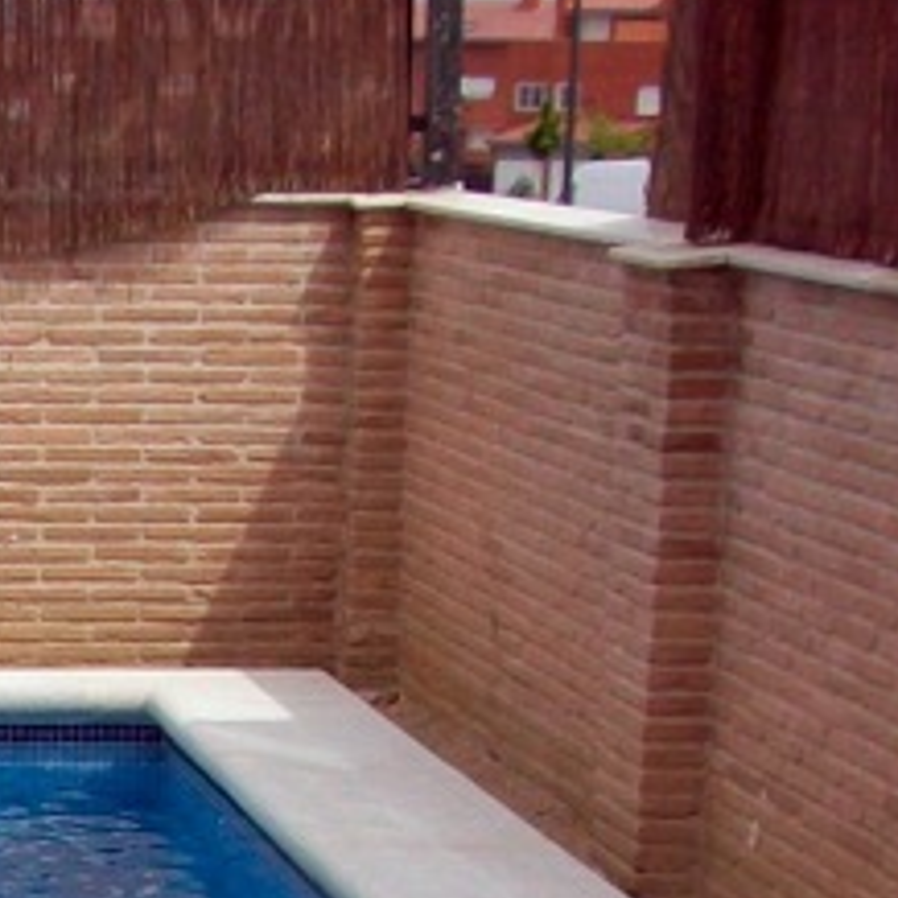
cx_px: -548
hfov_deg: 10.7
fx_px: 4579
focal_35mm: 156
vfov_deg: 10.7
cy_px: 1401
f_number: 5.5
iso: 64
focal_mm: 5.7
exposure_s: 1/500
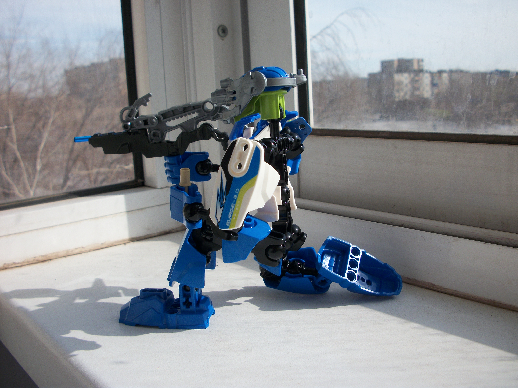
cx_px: 259
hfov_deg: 52.6
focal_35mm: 35
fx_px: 524
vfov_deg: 40.7
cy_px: 194
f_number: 8.8
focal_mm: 6.3
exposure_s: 1/250
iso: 80
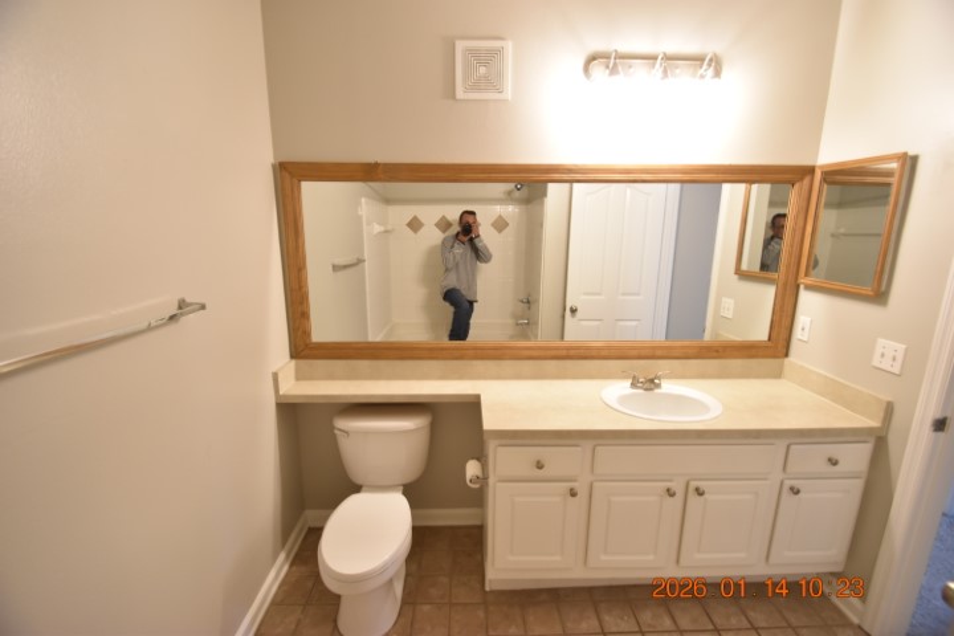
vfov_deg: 77.3
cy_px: 318
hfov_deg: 100.4
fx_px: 397
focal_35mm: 15
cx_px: 477
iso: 800
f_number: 3.5
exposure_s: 1/20
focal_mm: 10
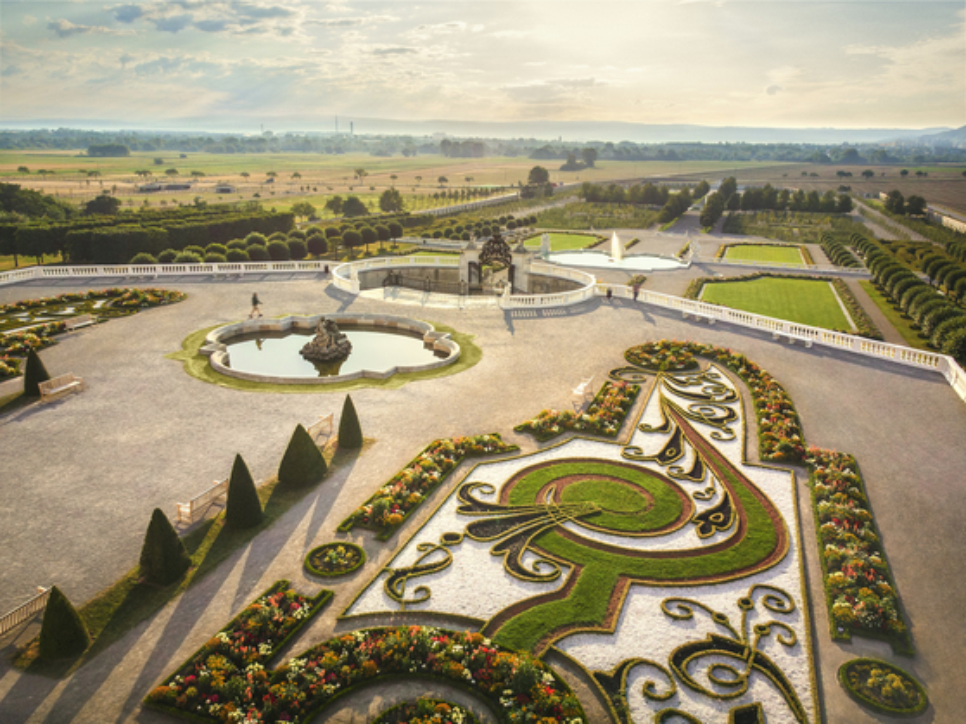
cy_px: 362
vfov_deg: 56.8
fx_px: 670
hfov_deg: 71.6
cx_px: 483
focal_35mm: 24
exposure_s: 1/1250
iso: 100
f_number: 2.8
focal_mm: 4.5
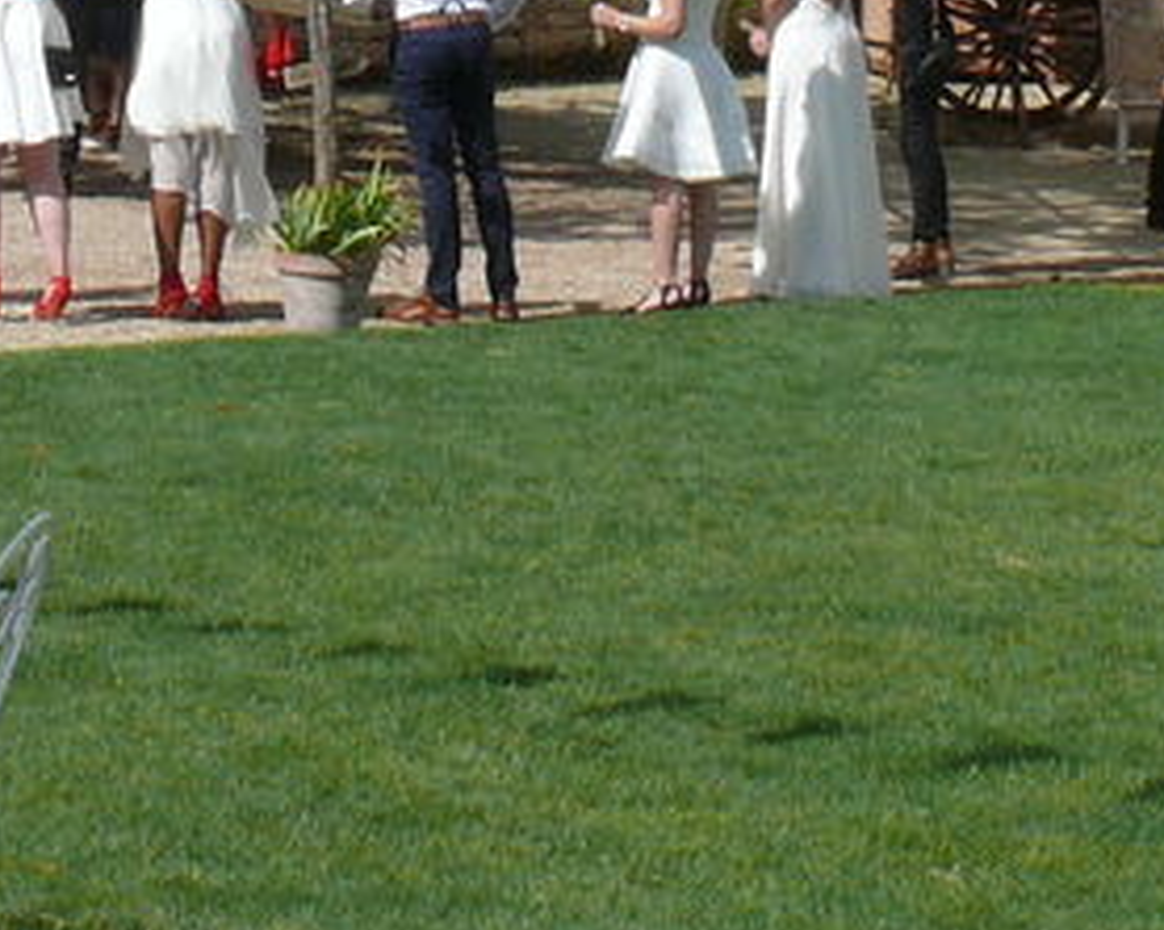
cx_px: 586
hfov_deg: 10.9
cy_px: -452
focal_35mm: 177
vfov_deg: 8.5
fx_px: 6093
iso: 100
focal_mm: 8.8
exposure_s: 1/500
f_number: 6.3
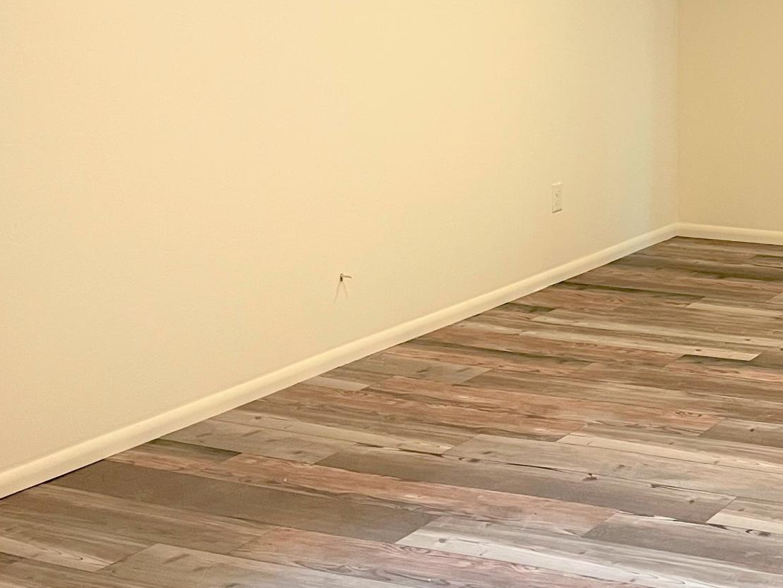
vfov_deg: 20.4
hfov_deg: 25.5
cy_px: 16
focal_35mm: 70
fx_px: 1584
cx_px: 887
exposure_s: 1/60
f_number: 1.6
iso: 125
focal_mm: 4.2
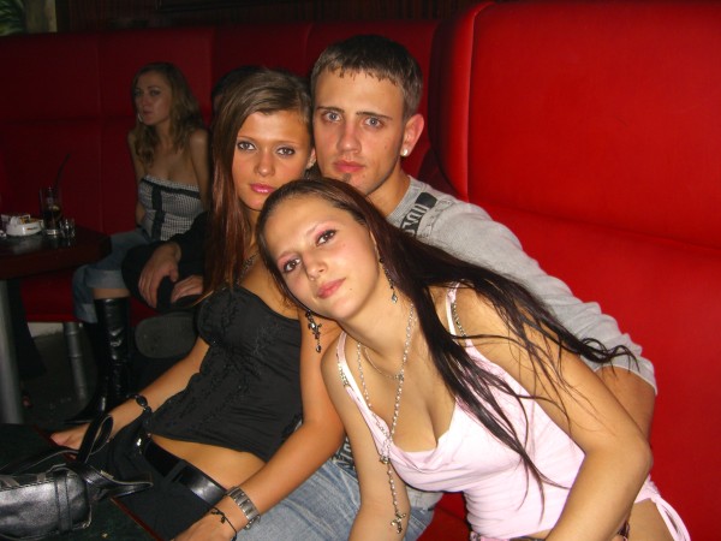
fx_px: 791
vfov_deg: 37.7
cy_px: 270
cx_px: 360
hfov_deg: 49.0
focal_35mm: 38
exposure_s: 1/60
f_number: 2.8
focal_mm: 7.9
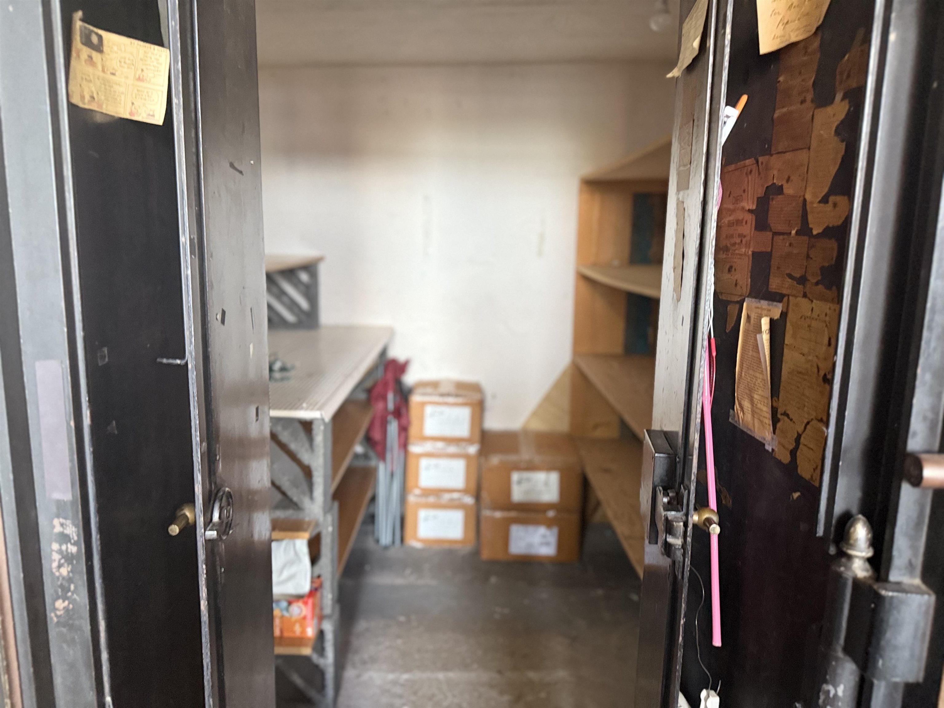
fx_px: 654
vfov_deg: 56.8
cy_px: 354
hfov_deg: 71.6
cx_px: 472
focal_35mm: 24
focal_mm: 6.76
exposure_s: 1/60
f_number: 1.78
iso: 640
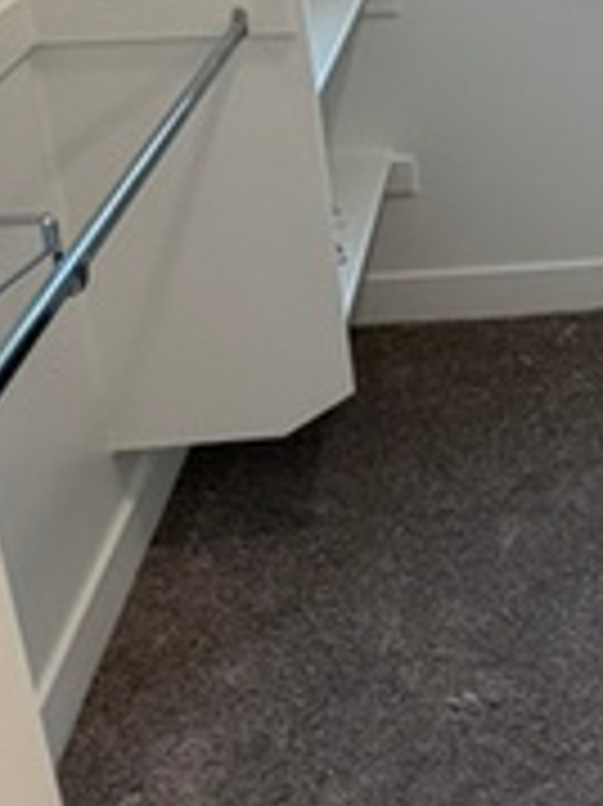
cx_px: 788
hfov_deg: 21.9
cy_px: 131
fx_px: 1395
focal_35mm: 60
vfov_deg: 31.2
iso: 100
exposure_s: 1/120
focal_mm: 2.22
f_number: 2.2
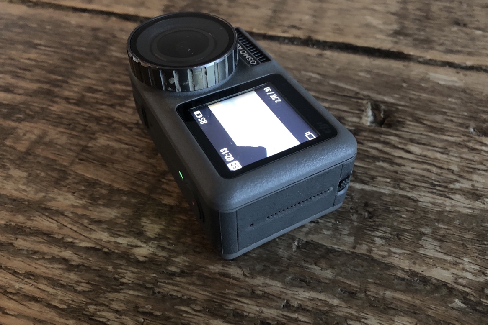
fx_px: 407
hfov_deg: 61.9
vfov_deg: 43.6
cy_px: 165
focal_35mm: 30
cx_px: 250
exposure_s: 1/11
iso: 100
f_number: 1.8
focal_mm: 3.99
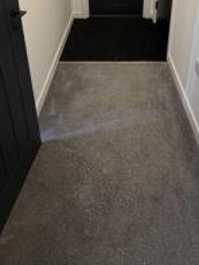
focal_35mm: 31
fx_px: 237
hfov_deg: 45.2
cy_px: 10
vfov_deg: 49.5
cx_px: 122
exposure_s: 1/81
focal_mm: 2.22
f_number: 2.2
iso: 320
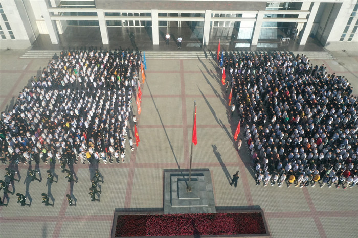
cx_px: 179
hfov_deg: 65.5
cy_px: 119
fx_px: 278
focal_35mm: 28
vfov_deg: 46.4
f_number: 9
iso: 1600
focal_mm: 10.26
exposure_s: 1/2000
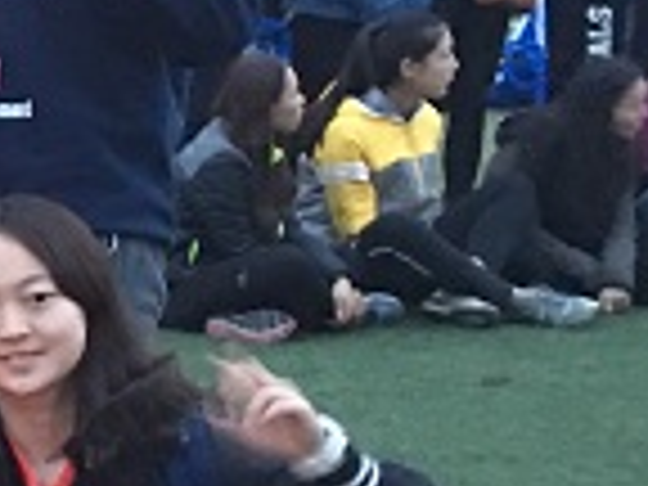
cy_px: 423
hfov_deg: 10.3
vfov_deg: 9.2
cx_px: -1017
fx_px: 3014
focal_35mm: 161
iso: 100
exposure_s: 1/4
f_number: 2.2
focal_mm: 4.15
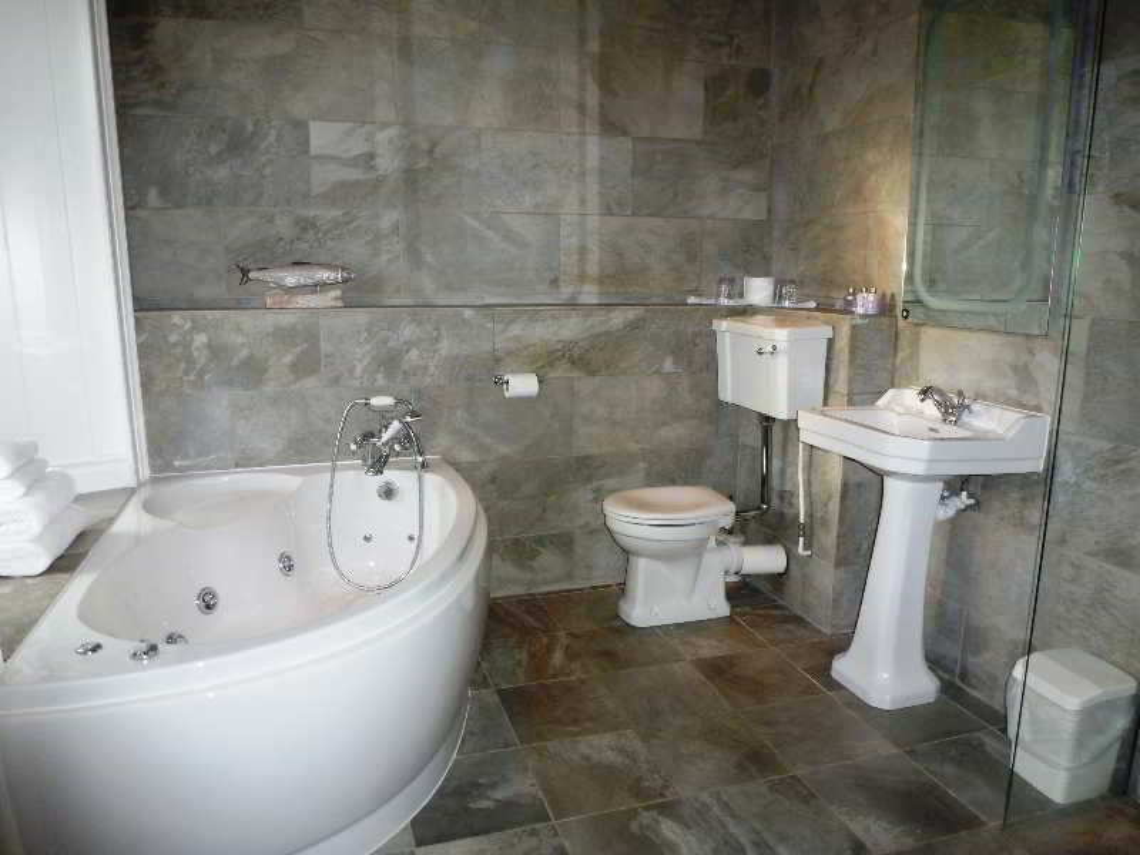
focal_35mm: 24
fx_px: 790
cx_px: 570
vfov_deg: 56.8
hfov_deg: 71.6
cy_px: 428
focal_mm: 4.3
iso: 200
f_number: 3.3
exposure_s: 1/60
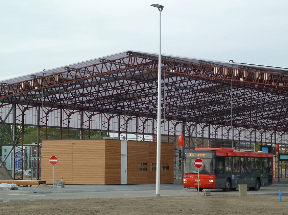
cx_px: 162
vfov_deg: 11.8
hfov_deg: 15.8
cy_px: 104
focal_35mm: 125
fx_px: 1039
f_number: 4.3
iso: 80
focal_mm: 17
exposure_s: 1/125
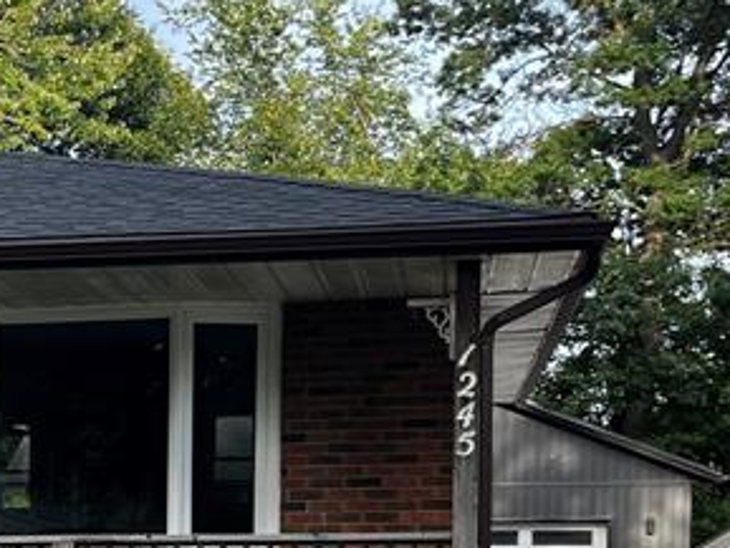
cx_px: -157
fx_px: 1941
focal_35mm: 92
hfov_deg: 19.9
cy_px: 634
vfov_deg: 15.6
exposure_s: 1/335
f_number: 1.6
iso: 50
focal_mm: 5.1
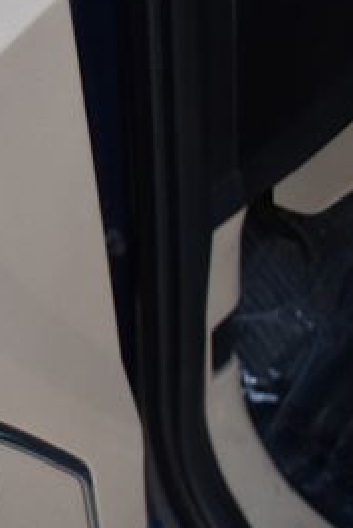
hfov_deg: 17.2
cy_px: 273
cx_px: -270
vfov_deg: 30.5
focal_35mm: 66
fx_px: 969
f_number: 3.5
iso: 800
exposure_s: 1/125
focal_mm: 18
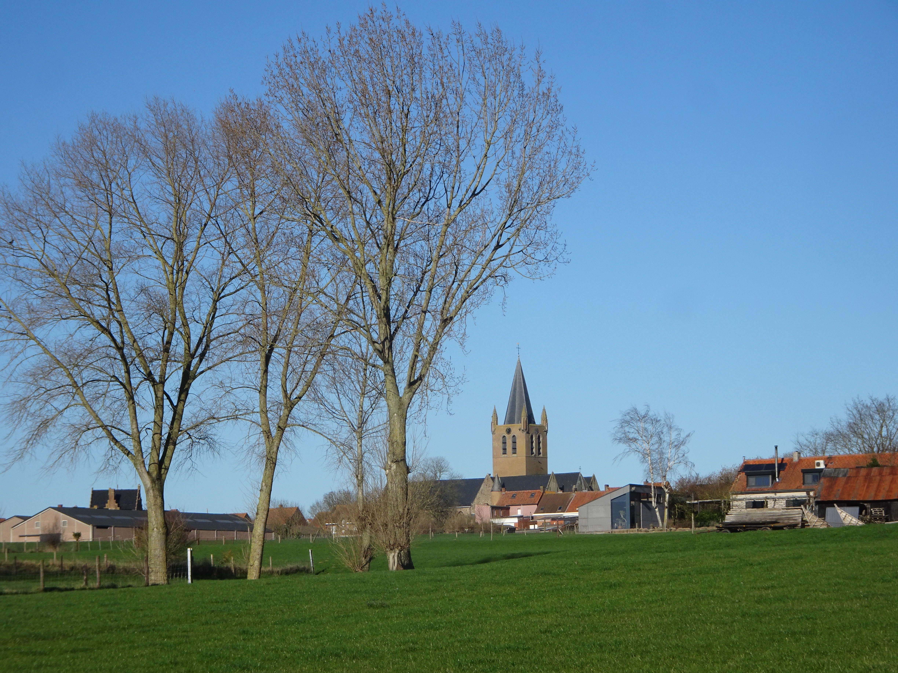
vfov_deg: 12.9
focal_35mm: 115
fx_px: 2983
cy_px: 336
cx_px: 449
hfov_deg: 17.1
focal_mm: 19.68
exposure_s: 1/640
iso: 80
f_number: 5.6
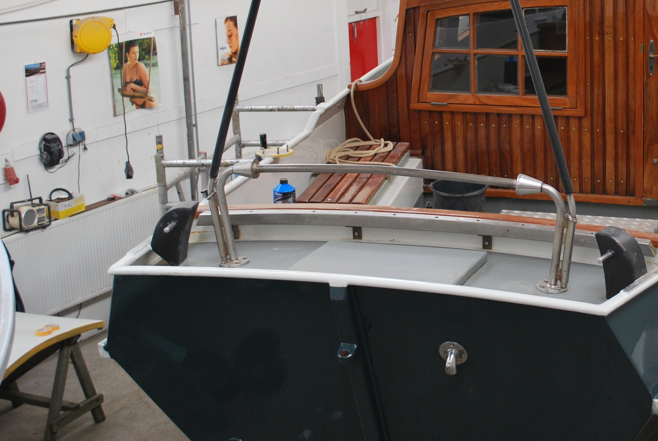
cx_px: 531
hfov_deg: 29.7
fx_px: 1208
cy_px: 134
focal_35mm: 66
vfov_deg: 20.6
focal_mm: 26
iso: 280
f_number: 4.5
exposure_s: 1/30
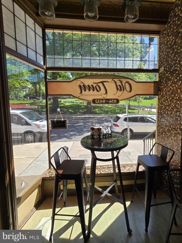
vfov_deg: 101.9
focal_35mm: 14
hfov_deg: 85.6
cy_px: 113
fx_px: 98
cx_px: 97
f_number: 2.2
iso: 50
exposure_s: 1/767
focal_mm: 2.2
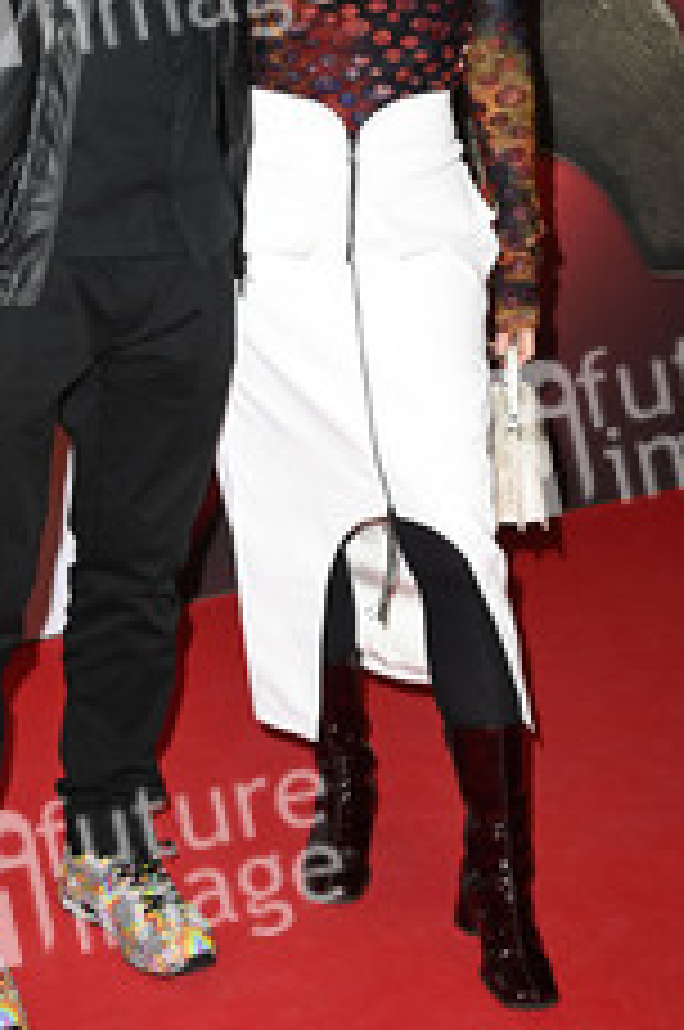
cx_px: 243
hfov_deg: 16.2
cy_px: 202
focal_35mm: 84
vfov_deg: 23.8
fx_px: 2401
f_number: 5.6
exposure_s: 1/250
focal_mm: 48
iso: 500
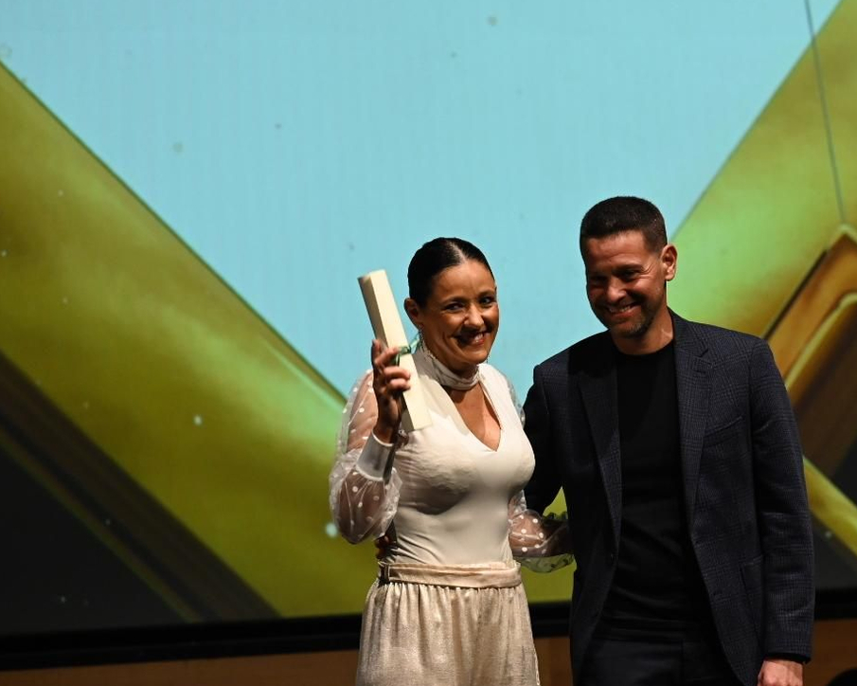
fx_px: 5682
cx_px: 635
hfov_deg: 8.6
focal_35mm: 224
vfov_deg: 6.9
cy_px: 380
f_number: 4
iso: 3200
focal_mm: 135
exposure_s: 1/200
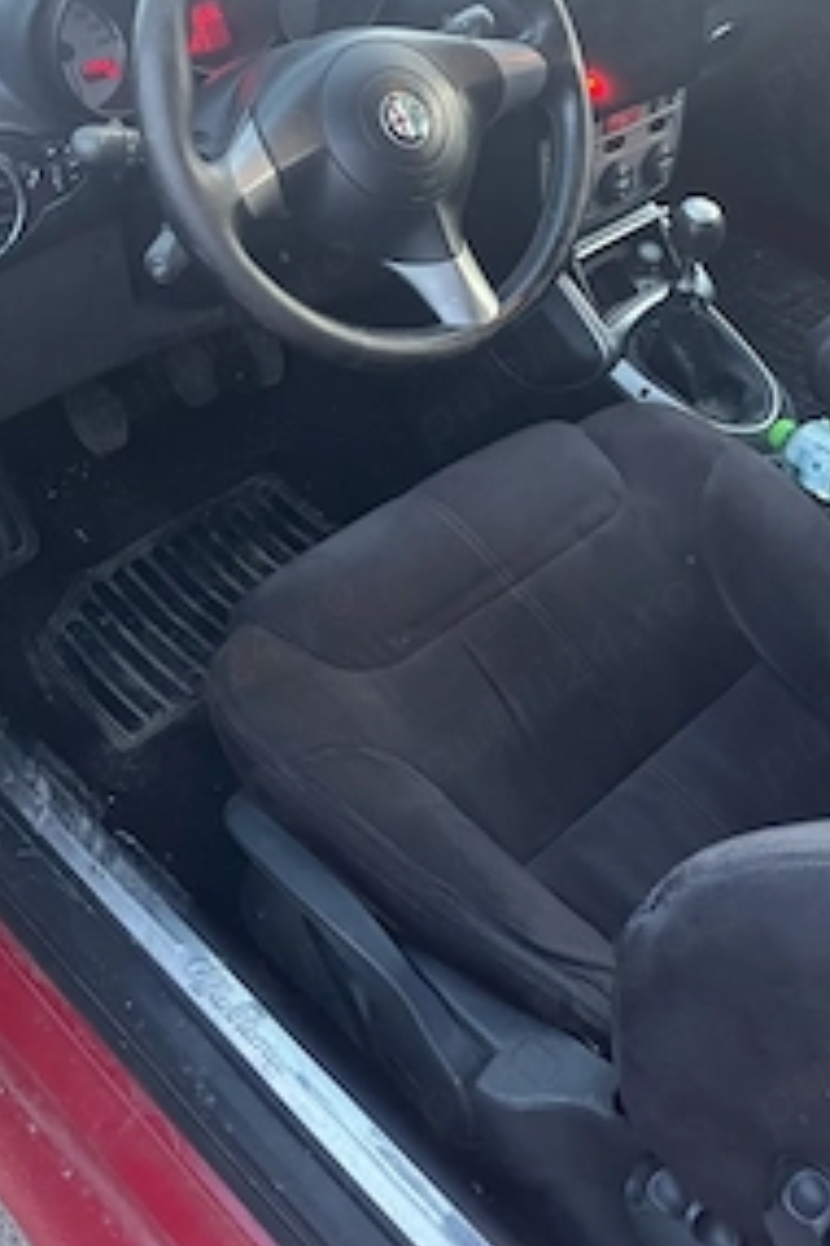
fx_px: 1314
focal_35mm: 38
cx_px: 642
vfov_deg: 49.6
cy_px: 393
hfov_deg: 34.2
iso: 640
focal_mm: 5.1
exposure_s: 1/39
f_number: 1.6
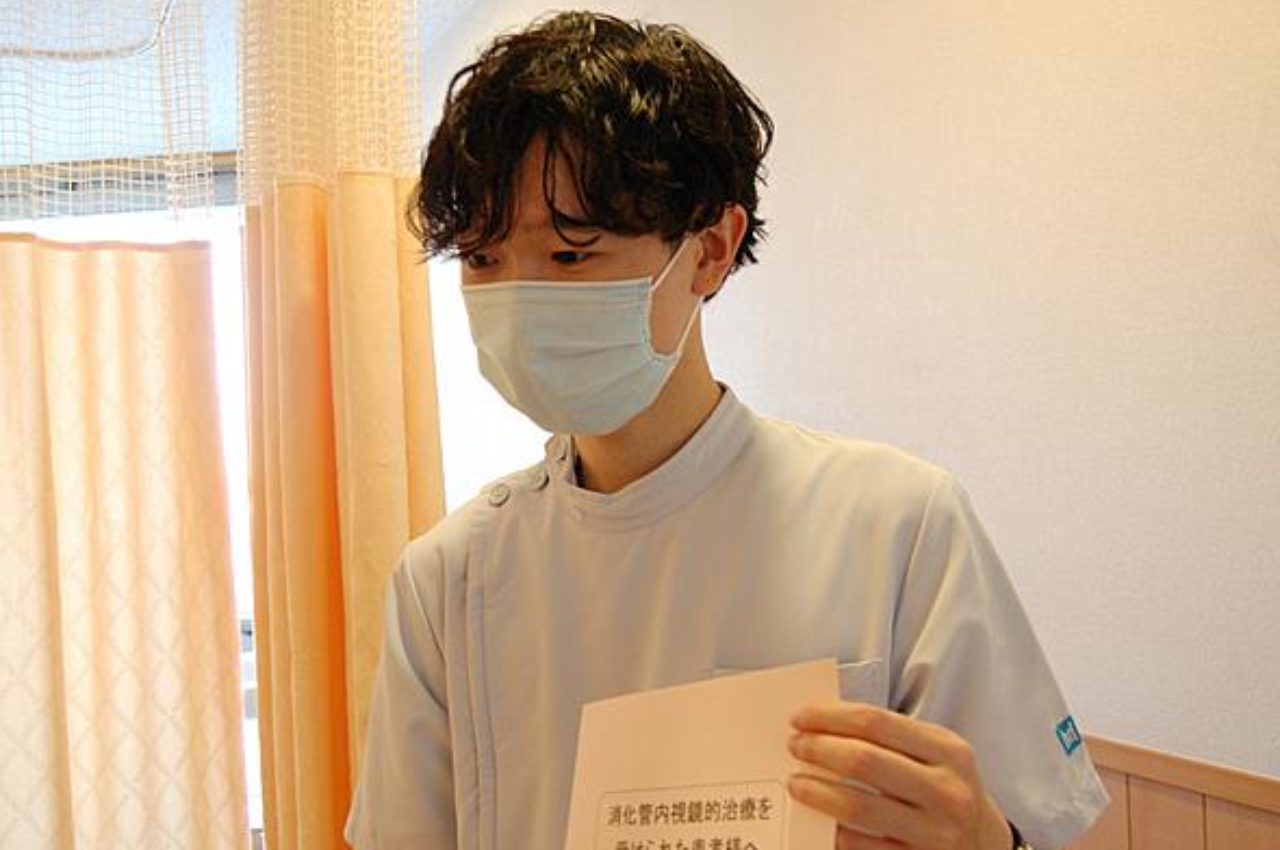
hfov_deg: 51.9
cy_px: 395
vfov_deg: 35.8
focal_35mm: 37
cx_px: 681
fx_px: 1314
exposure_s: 1/25
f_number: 3.8
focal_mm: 22
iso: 800
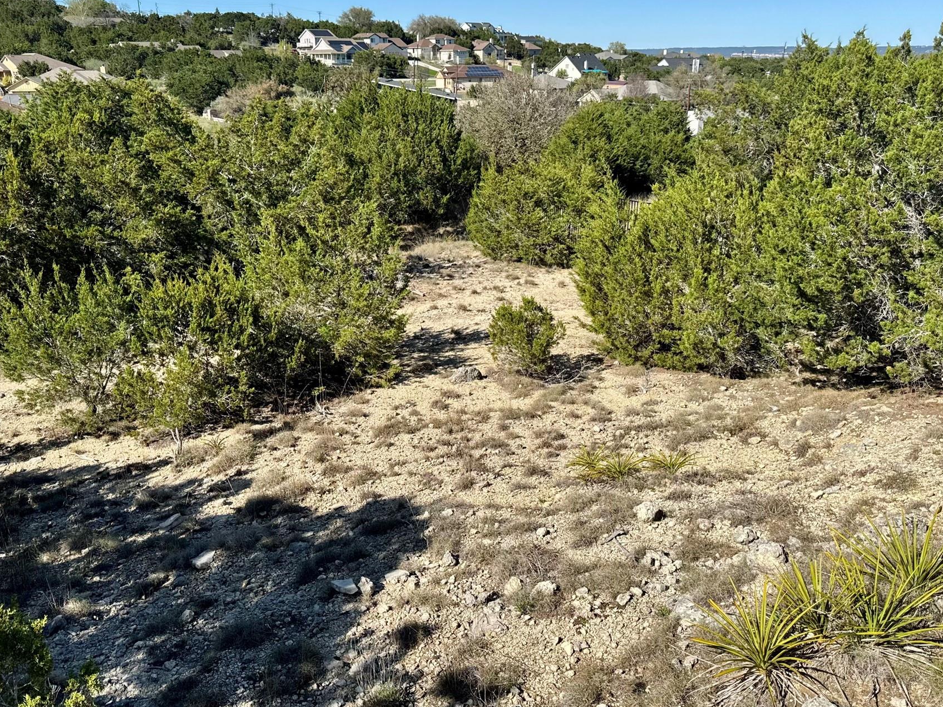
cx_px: 458
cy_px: 317
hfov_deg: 61.7
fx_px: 790
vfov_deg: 48.1
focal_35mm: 29
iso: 80
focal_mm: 6.76
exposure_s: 1/4310
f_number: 1.78
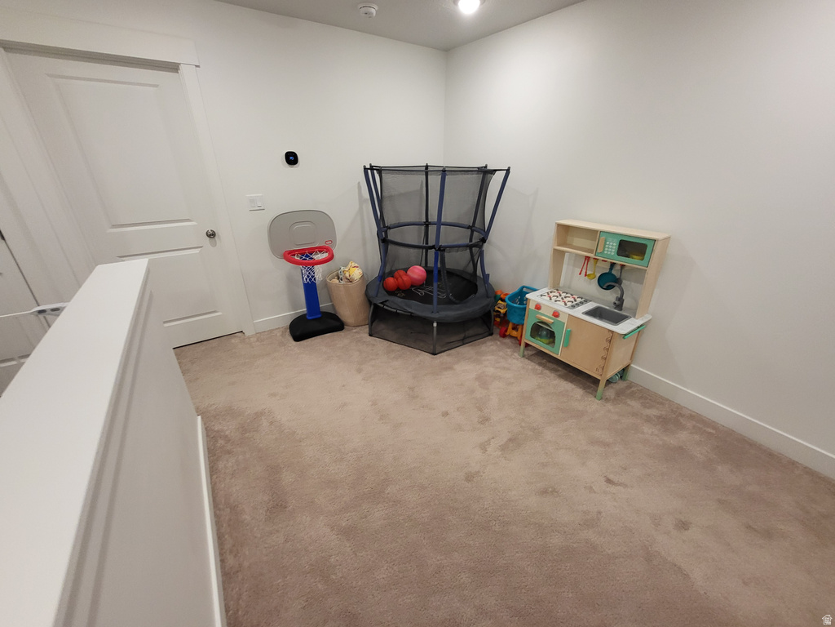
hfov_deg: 106.2
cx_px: 418
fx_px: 314
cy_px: 314
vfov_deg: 89.9
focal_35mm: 13
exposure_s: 1/60
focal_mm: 1.74
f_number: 2.2
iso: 200
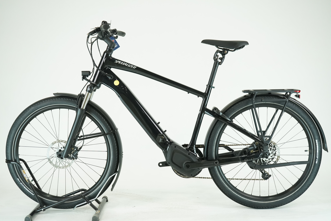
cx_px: 166
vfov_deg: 27.0
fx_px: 460
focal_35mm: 50
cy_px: 110
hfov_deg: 39.6
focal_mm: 50
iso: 1600
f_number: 5.6
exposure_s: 1/200
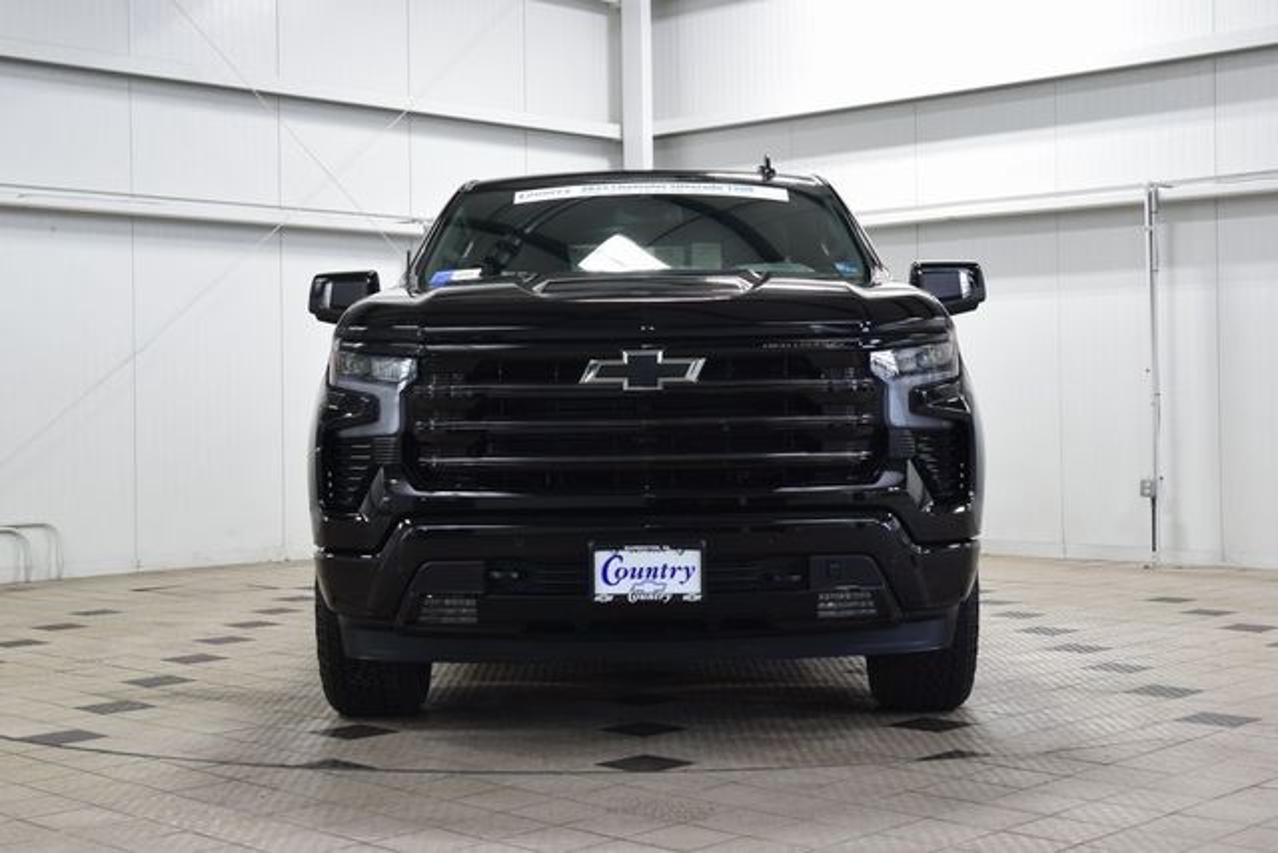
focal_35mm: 52
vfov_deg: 25.8
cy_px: 426
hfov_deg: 37.8
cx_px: 639
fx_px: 1864
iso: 500
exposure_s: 1/15
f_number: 6.3
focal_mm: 35
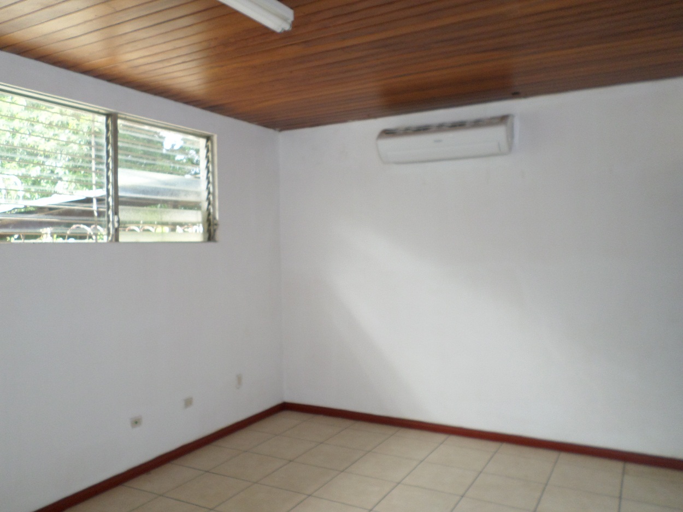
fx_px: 533
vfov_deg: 51.3
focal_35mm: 27
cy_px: 256
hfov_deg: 65.3
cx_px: 342
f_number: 2.6
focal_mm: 4.9
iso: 120
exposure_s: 1/90
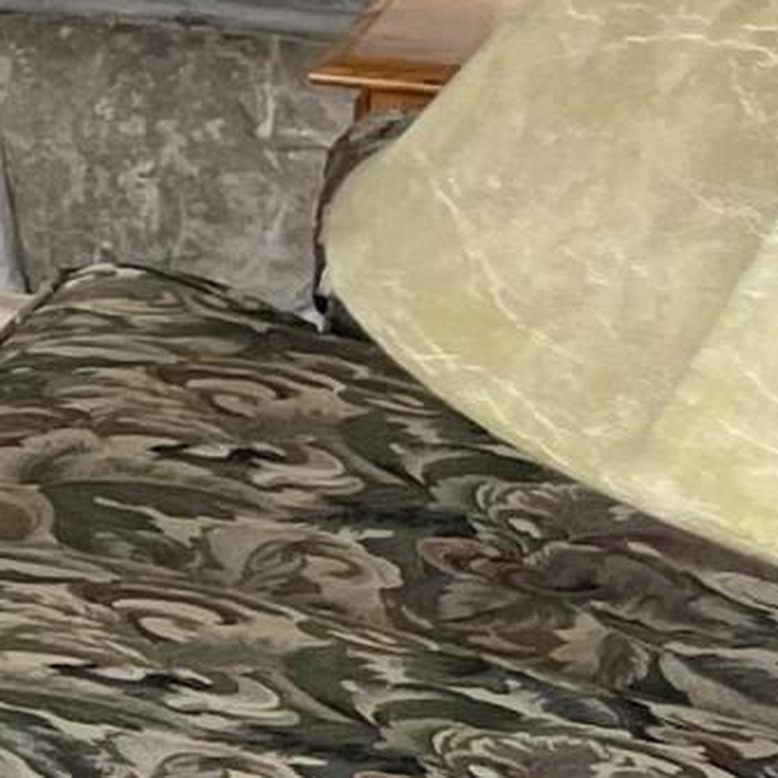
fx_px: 5213
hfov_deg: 6.7
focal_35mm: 205
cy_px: -366
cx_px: -2346
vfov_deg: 8.4
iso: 80
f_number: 1.6
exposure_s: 1/121
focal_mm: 5.1
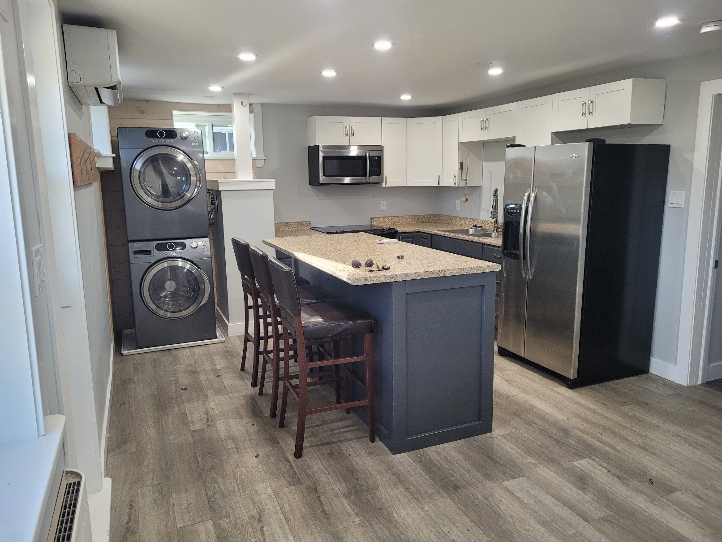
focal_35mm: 26
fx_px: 542
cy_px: 271
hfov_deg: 67.3
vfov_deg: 53.1
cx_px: 361
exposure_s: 1/120
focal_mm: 5.4
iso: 160
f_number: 1.8
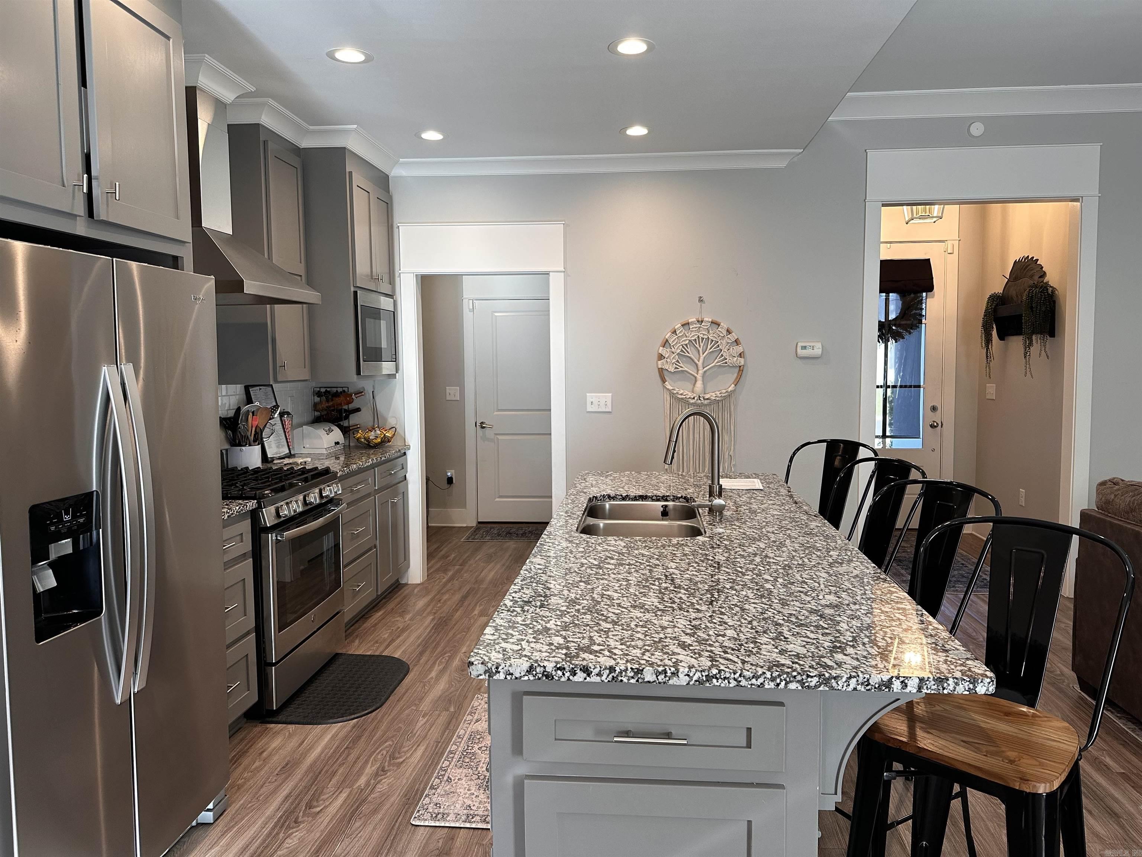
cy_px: 428
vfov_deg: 56.8
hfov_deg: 71.6
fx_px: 792
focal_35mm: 24
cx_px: 571
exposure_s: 1/120
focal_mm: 6.86
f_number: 1.78
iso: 200
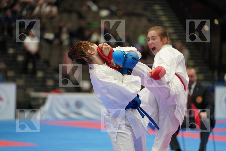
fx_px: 948
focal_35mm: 151
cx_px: 113
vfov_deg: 9.1
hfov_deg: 13.6
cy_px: 76
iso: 2500
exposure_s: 1/1000
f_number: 2.8
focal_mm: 151
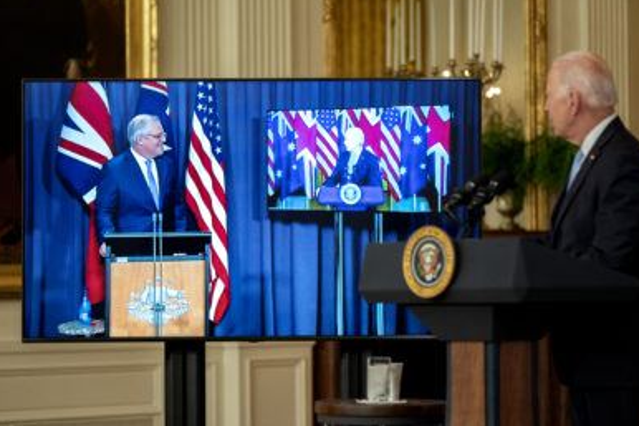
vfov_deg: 10.5
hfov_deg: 15.7
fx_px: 2324
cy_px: 216
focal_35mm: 131
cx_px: 348
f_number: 2.8
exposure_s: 1/200
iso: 2000
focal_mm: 119
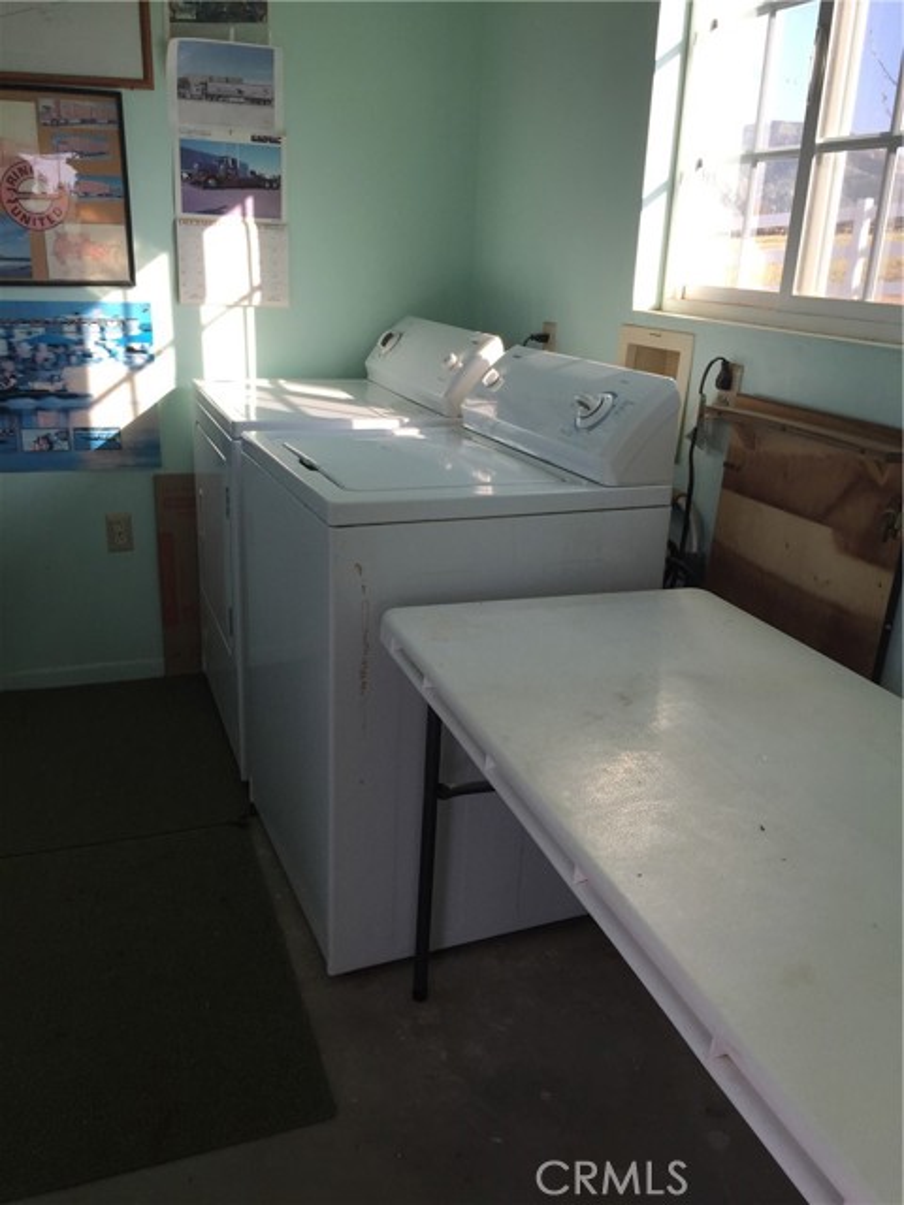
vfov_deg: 61.7
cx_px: 452
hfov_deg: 48.2
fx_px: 1010
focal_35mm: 29
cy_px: 602
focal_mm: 4.15
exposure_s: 1/273
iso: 32
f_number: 2.2
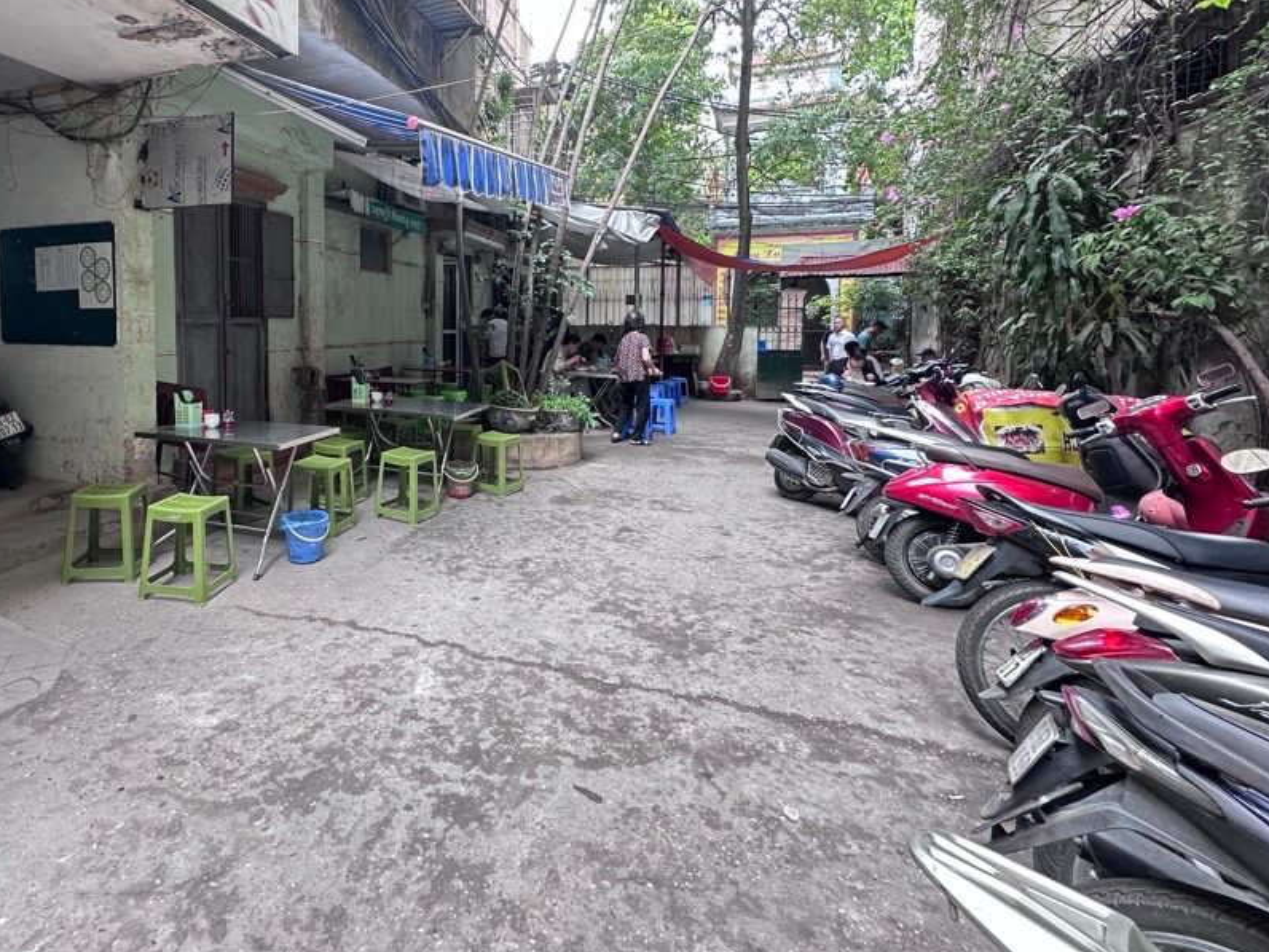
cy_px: 357
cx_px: 469
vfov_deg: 70.4
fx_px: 660
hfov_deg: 85.9
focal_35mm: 18
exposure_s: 1/99
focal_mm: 2.22
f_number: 2.2
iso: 160
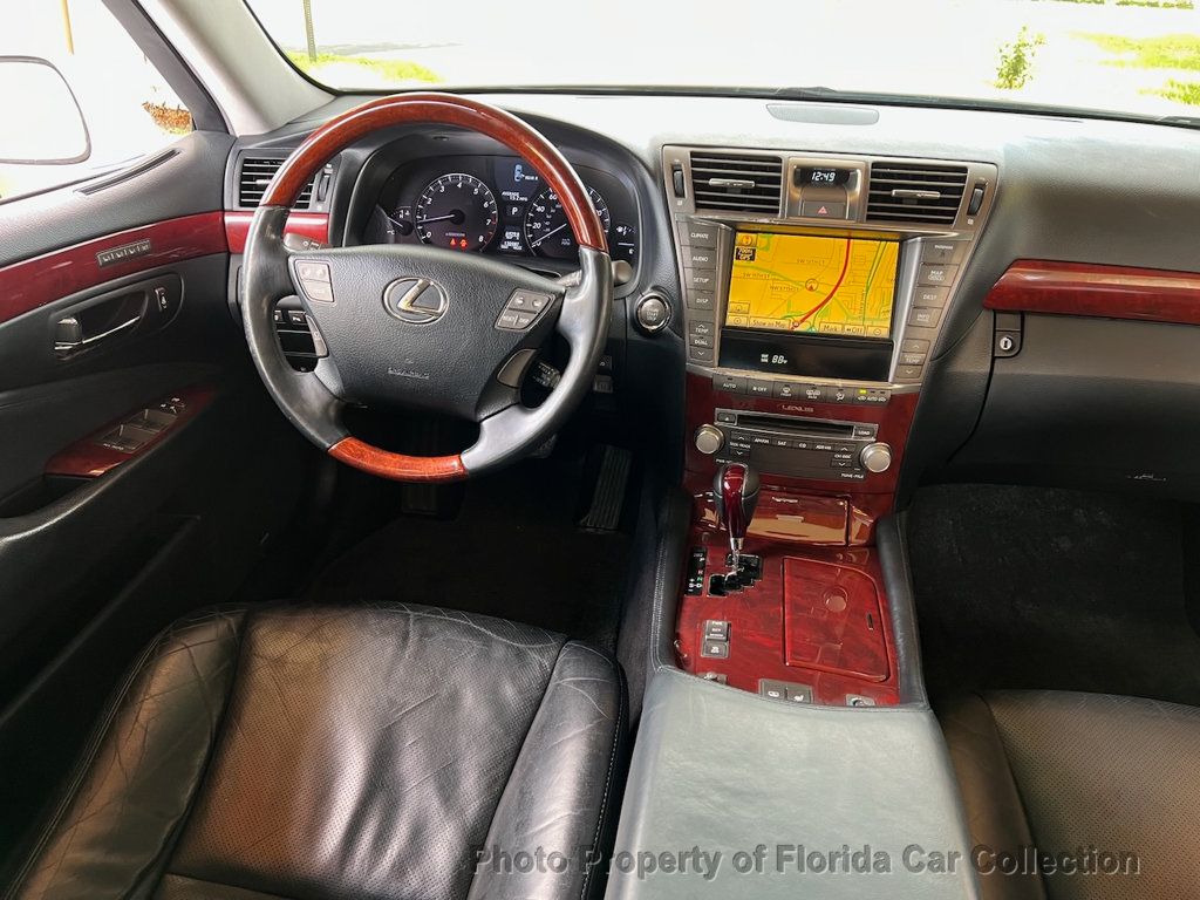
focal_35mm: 26
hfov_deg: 67.3
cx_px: 600
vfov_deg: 53.1
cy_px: 450
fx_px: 901
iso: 160
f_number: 1.5
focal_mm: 5.7
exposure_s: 1/60
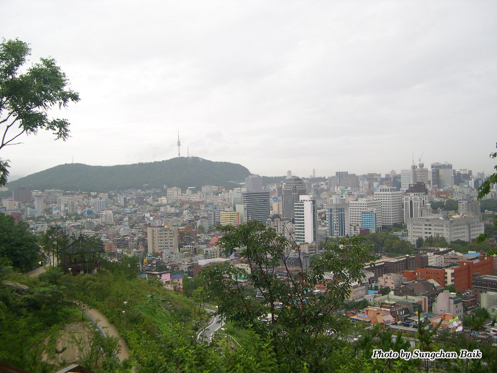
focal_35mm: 38
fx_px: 546
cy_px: 186
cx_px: 248
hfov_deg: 49.0
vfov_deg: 37.7
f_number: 2.8
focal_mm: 8
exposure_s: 1/222
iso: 100
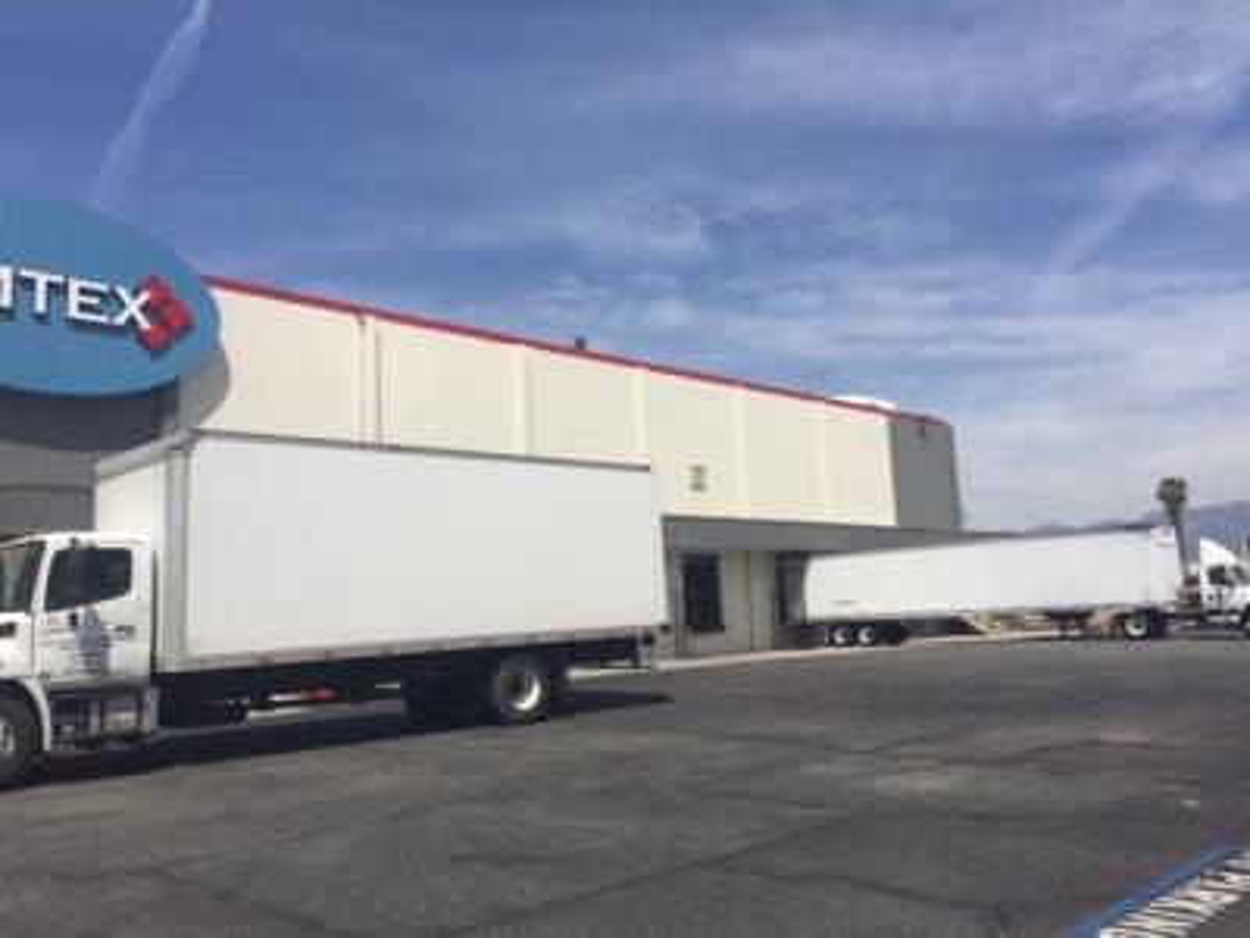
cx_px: 625
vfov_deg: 48.2
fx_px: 1047
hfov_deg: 61.7
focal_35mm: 29
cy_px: 469
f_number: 2.2
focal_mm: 4.15
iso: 32
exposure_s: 1/4405
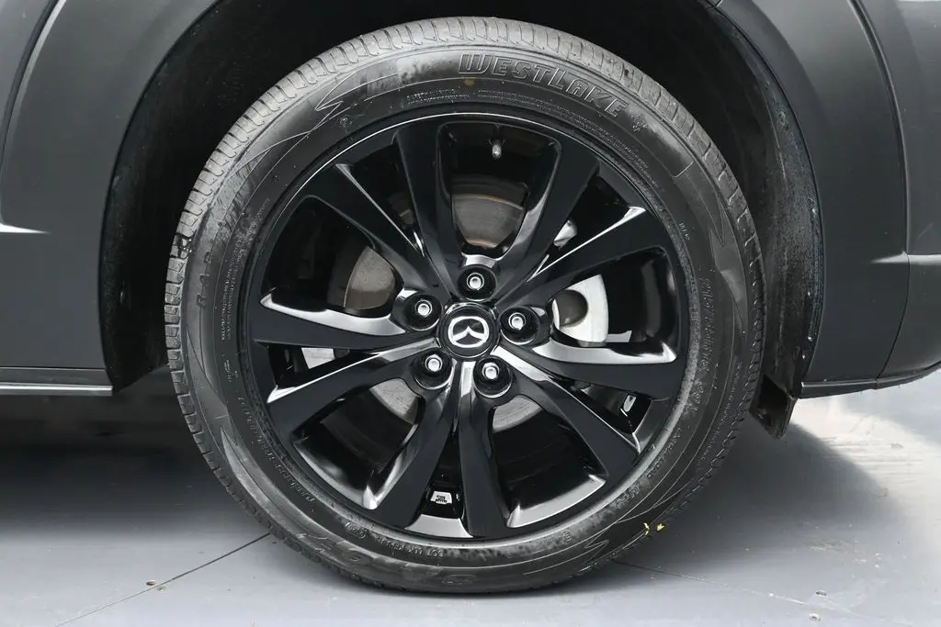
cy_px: 314
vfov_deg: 35.5
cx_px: 470
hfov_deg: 51.3
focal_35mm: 38
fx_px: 980
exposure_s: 1/125
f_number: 4.2
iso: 2500
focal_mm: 25
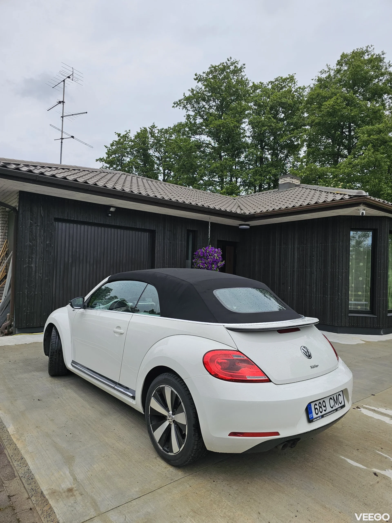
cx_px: 196
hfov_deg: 58.9
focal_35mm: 23
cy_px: 262
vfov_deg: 73.9
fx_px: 347
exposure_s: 1/1123
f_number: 1.7
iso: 20
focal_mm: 6.3
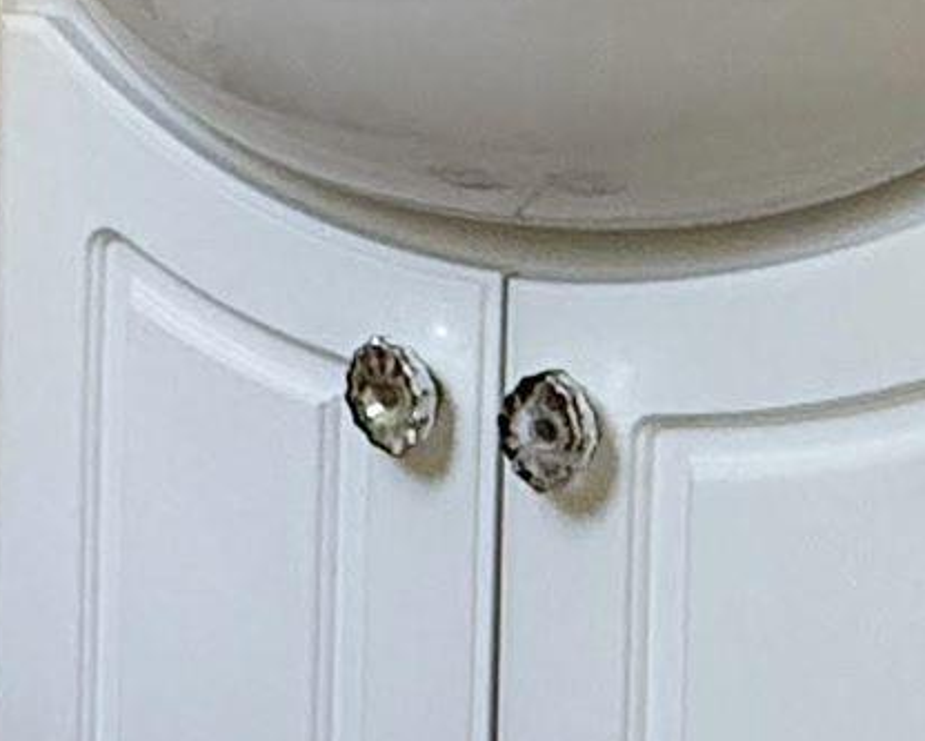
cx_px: -852
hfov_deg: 15.6
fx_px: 2766
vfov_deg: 15.0
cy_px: 20
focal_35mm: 101
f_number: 2.2
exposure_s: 1/60
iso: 200
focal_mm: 2.22
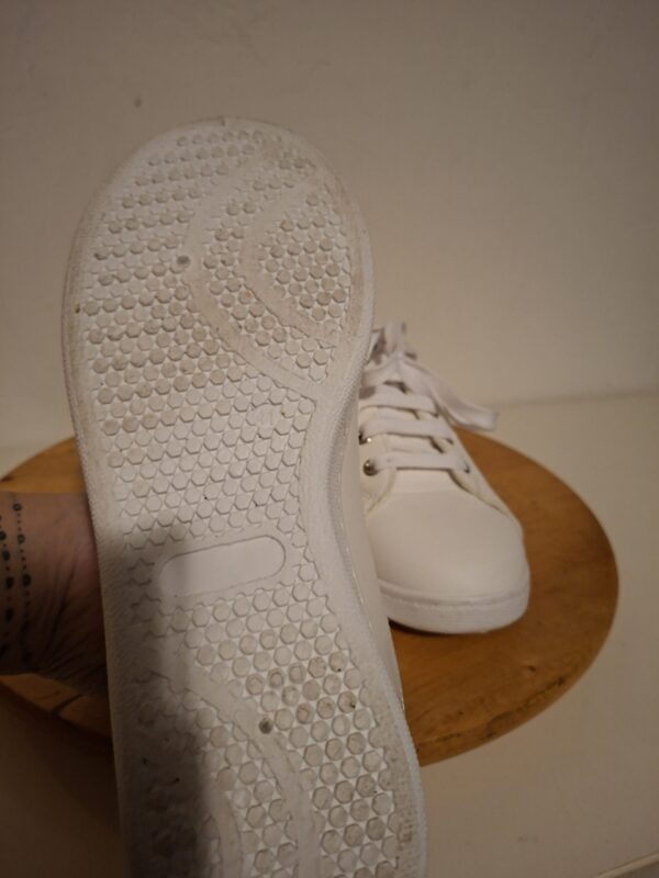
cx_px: 330
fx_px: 584
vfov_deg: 73.9
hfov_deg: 58.9
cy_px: 439
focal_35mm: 23
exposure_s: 1/24
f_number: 1.8
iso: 500
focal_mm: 5.54
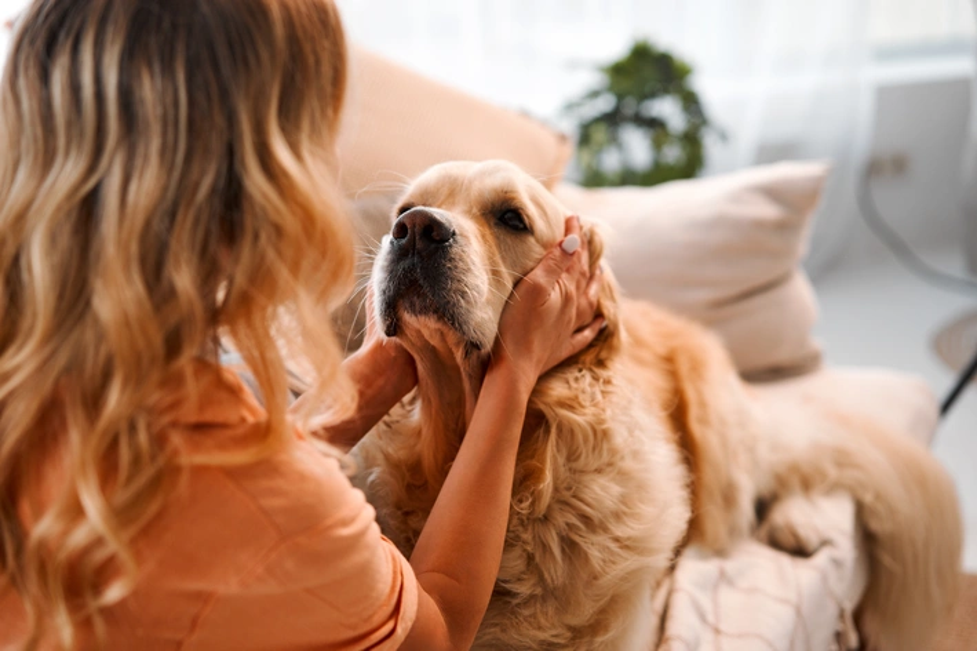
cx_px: 488
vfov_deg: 24.6
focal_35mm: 55
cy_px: 326
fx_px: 1492
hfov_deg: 36.3
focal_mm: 55
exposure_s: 1/400
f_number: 2.8
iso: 320
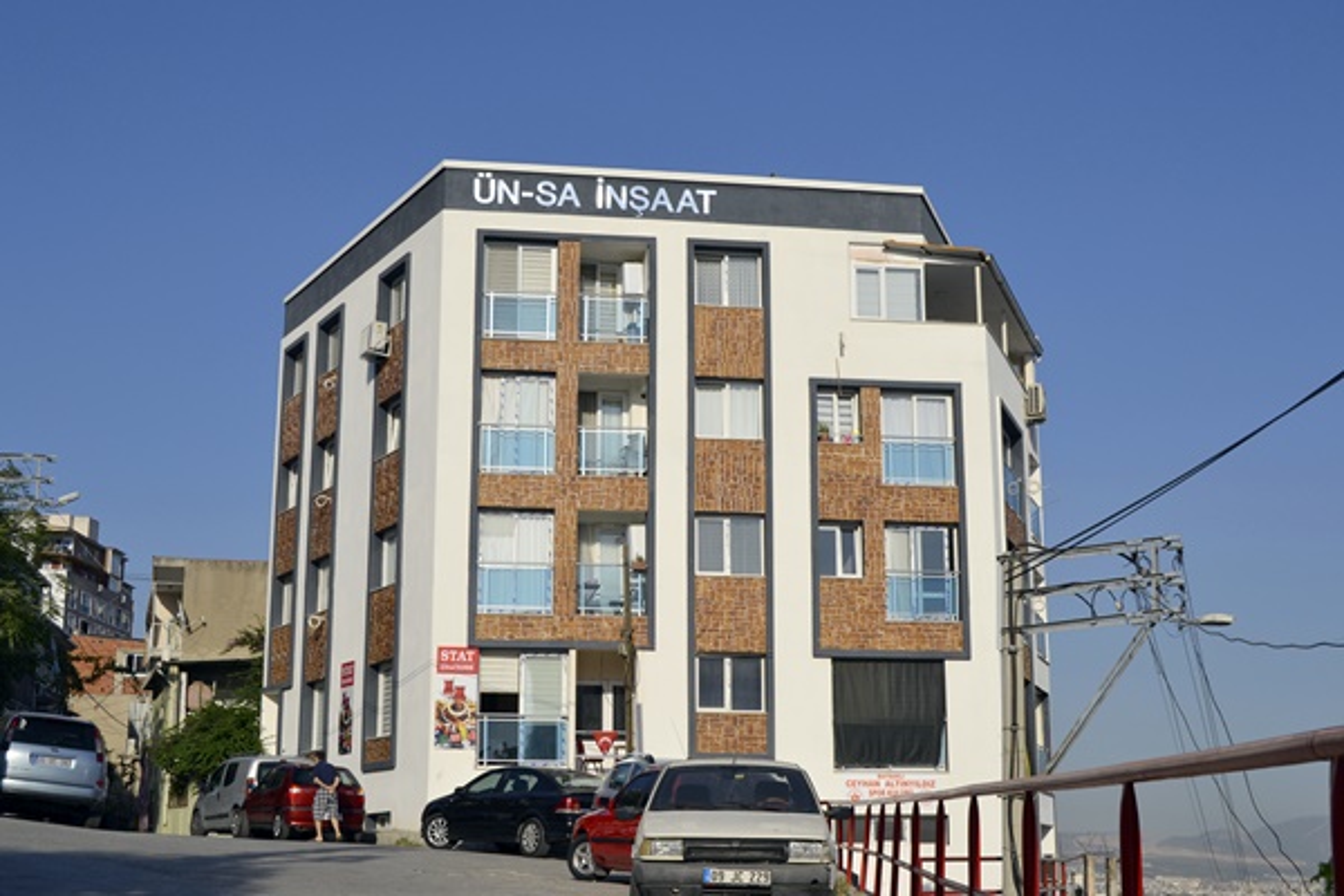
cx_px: 672
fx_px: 1736
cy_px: 448
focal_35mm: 46
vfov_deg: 28.9
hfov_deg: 42.3
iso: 100
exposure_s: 1/400
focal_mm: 31
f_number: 10
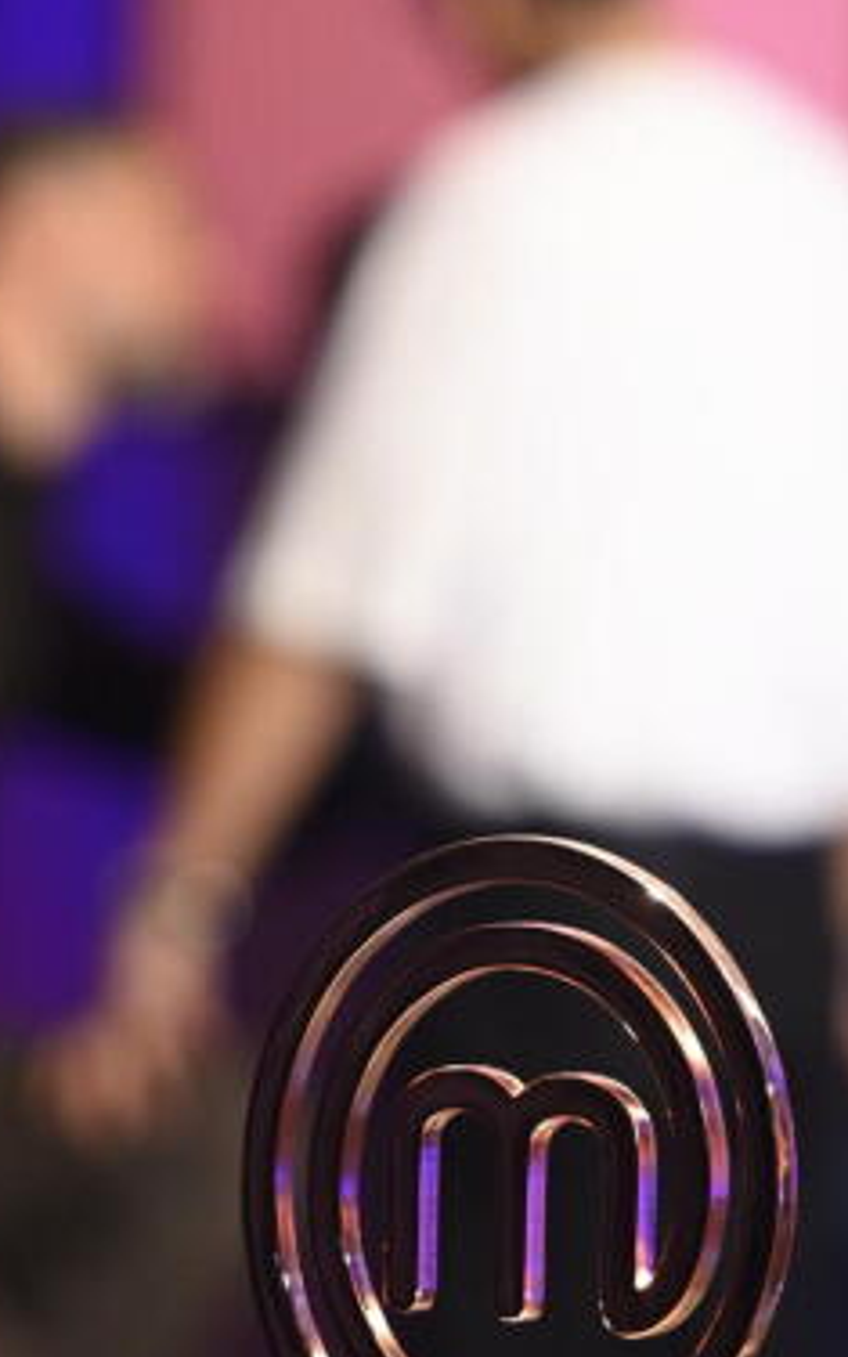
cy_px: 819
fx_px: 17897
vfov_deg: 4.3
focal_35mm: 484
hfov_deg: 2.7
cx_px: 502
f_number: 2.8
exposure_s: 1/200
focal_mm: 180
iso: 2000
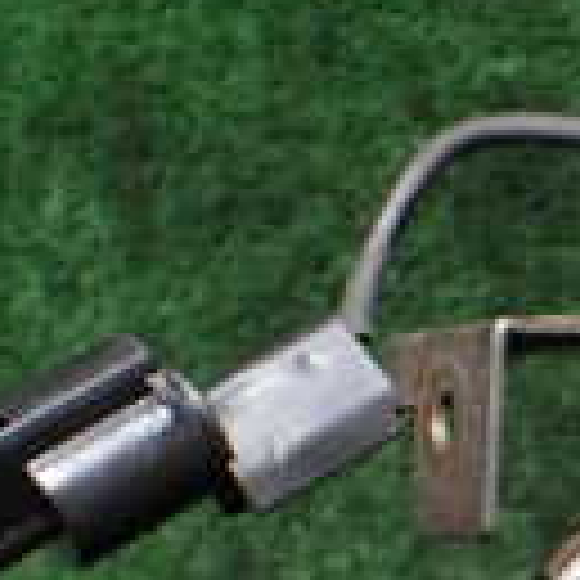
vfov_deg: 14.0
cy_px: 589
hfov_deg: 12.5
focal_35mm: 123
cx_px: 1156
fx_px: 2332
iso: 100
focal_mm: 5.4
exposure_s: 1/125
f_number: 3.2
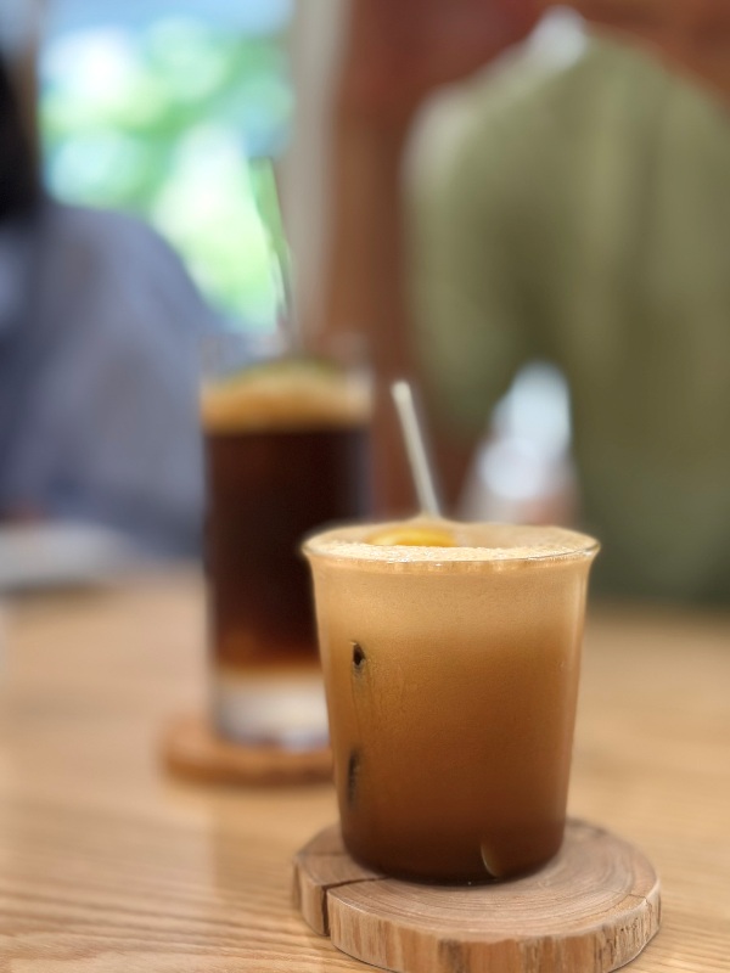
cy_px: 486
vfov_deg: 39.7
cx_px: 365
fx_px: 1350
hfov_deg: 30.3
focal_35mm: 48
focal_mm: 6.86
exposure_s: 1/120
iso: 250
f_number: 1.78
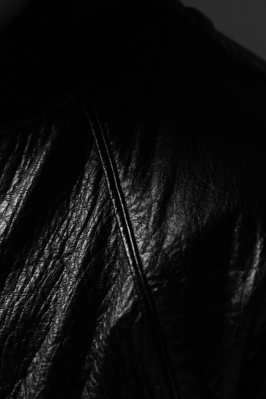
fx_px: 1940
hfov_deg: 7.8
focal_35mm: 175
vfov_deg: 11.3
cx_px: -38
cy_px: -173
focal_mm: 60
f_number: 3.5
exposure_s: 1/160
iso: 2000
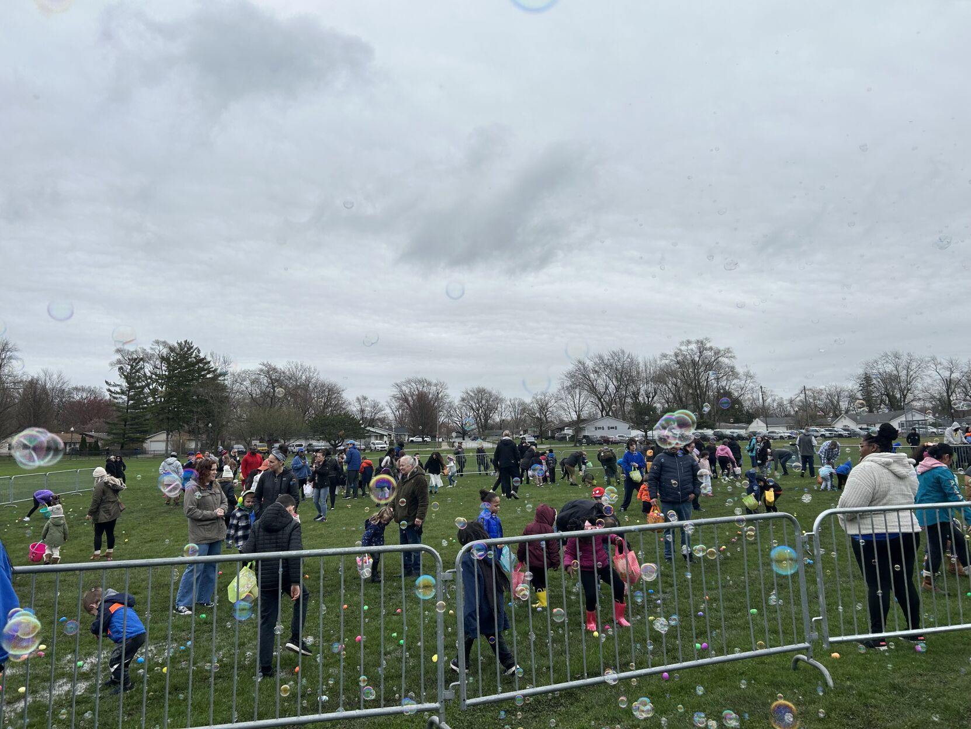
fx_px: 729
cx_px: 486
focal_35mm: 26
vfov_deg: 53.1
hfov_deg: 67.3
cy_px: 364
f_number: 1.5
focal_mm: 5.7
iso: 50
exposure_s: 1/4630
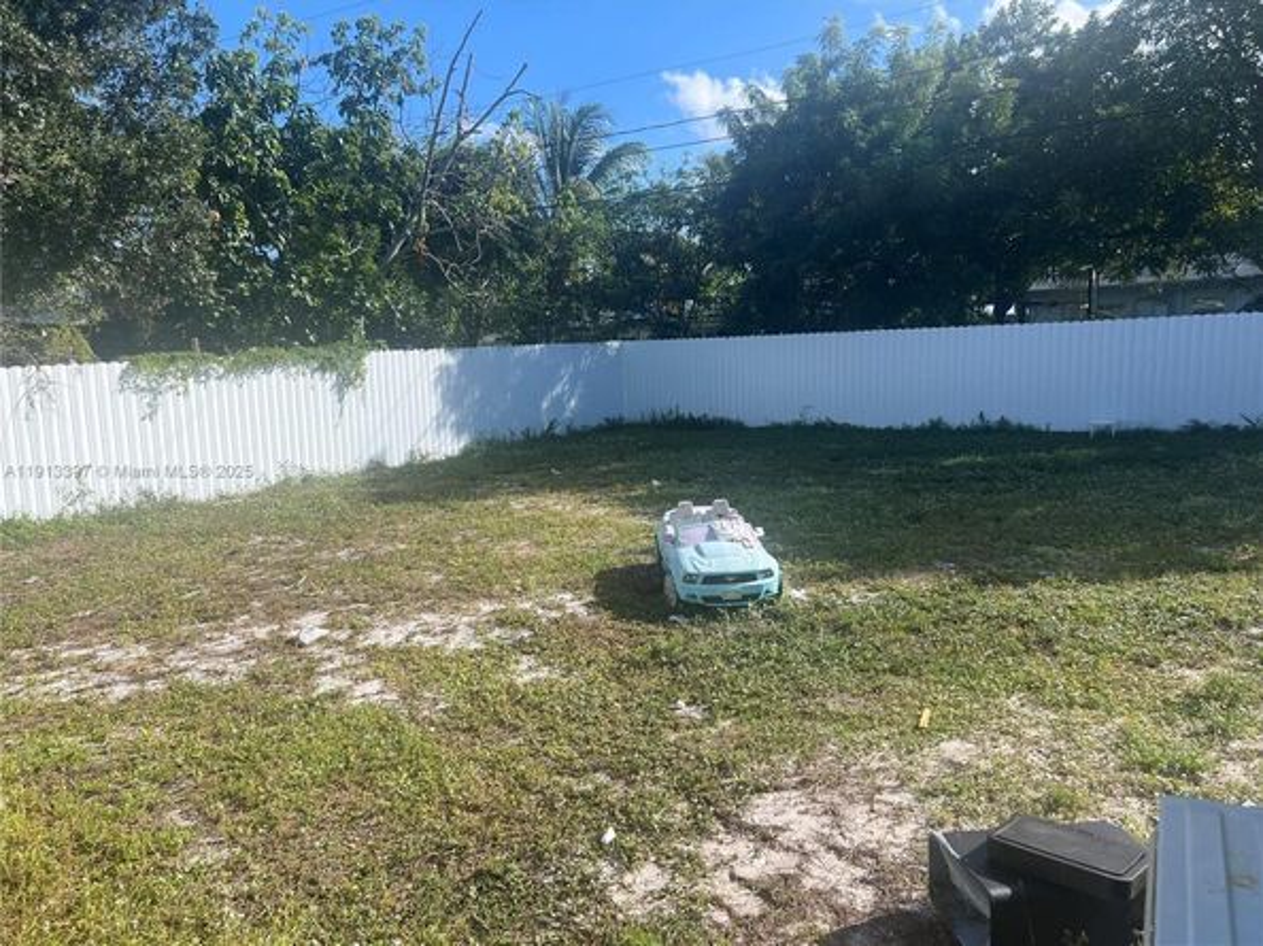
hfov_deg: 67.3
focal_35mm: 26
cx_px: 632
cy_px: 473
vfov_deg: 53.0
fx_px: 948
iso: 50
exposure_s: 1/2457
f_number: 1.5
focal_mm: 5.7
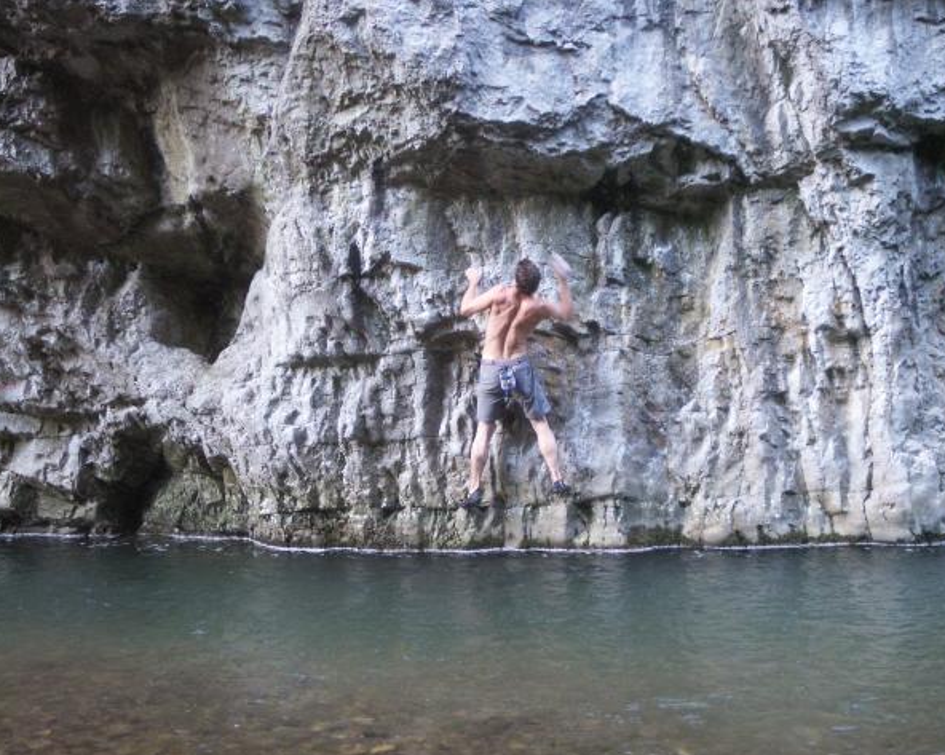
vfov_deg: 26.7
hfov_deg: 33.0
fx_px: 1593
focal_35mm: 57
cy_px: 380
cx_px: 503
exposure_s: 1/20
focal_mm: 11.5
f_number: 3.5
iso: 160
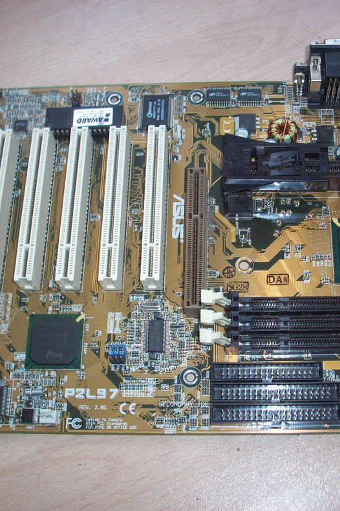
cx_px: 232
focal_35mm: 52
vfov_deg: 38.2
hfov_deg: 25.8
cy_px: 257
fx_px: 737
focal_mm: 6.2
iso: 80
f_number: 2.8
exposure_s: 1/64
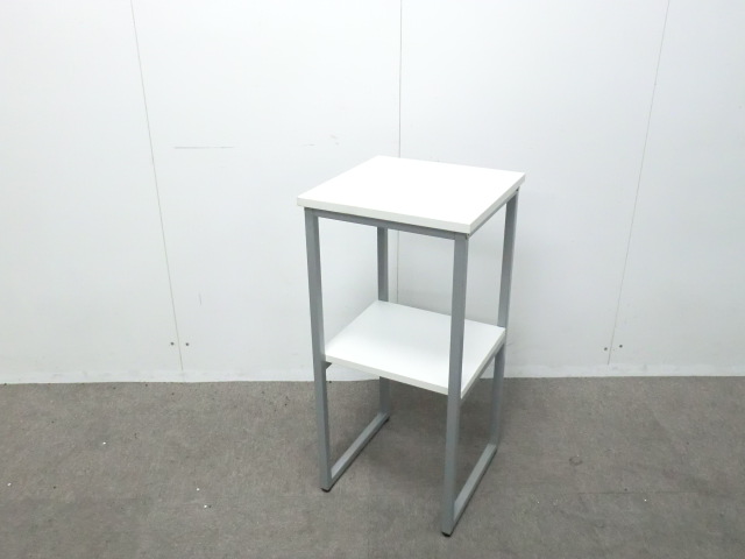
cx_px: 372
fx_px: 689
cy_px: 280
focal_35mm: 32
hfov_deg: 56.8
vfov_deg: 44.2
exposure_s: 1/60
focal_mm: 5.8
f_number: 3.5
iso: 800
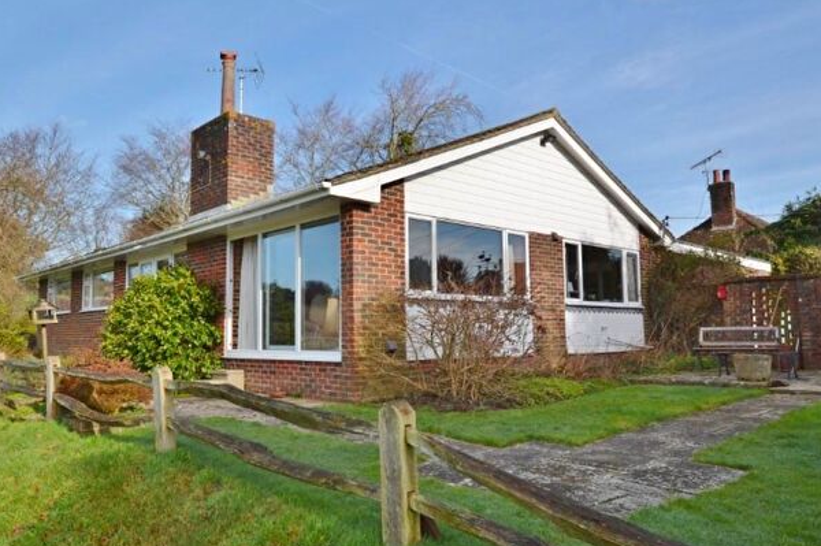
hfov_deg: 65.4
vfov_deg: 46.3
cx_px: 383
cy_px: 270
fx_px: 638
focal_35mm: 28
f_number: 8
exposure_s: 1/250
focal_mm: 16
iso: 100
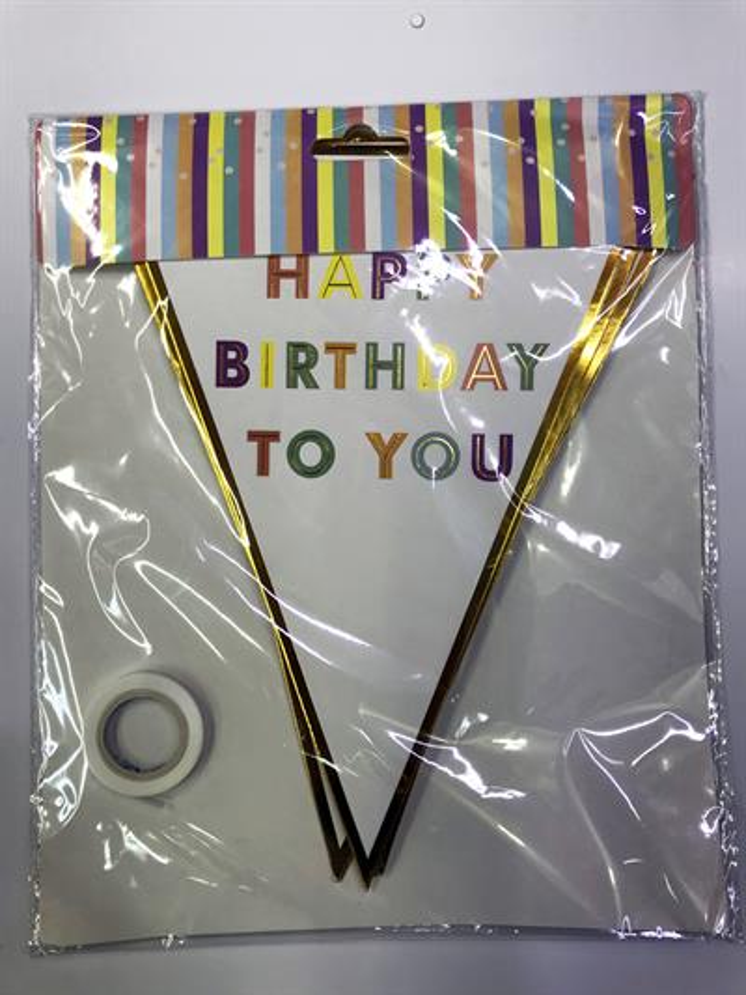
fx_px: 804
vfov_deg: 63.4
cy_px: 498
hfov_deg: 49.8
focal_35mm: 28
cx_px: 373
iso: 20
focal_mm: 3.99
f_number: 1.8
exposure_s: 1/50
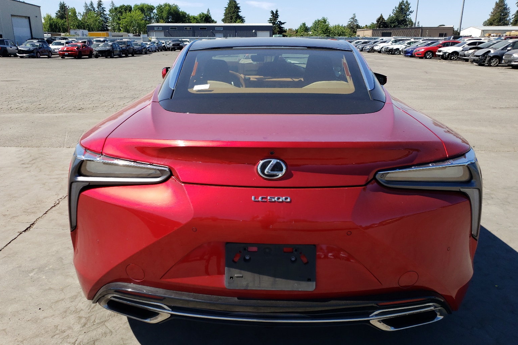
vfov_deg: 46.4
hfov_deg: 65.5
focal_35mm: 28
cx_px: 255
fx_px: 403
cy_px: 175
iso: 50
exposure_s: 1/2500
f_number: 1.5
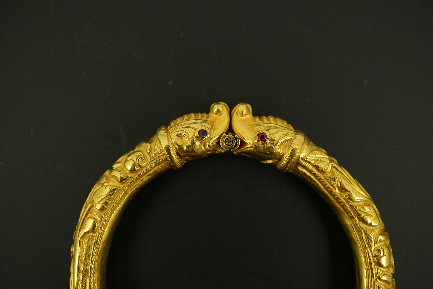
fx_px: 541
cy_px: 144
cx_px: 216
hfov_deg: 43.6
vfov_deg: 29.9
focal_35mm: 45
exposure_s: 1/125
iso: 1250
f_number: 4.5
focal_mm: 30
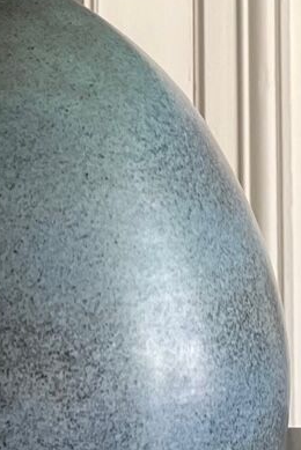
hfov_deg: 9.8
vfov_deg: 13.5
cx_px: 49
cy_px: -289
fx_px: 1753
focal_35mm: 140
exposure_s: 1/121
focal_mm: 5.1
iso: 125
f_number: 1.6
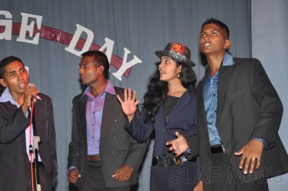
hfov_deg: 19.7
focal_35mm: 104
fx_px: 831
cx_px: 131
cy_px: 86
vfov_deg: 13.1
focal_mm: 62
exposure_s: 1/100
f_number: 5.6
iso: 200
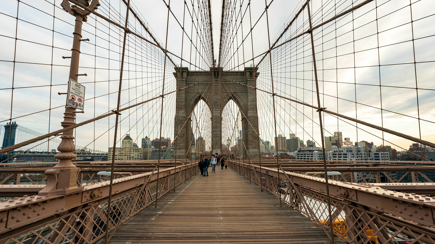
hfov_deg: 110.8
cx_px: 217
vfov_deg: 78.1
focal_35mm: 13
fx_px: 150
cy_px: 136
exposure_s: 1/80
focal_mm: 12
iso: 100
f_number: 6.3
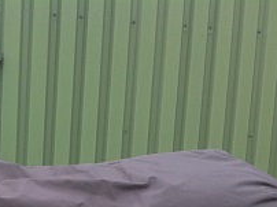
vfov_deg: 15.6
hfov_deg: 21.1
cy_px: 265
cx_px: 9
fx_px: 719
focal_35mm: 90
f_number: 2.4
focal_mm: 4.28
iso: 64
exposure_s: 1/60
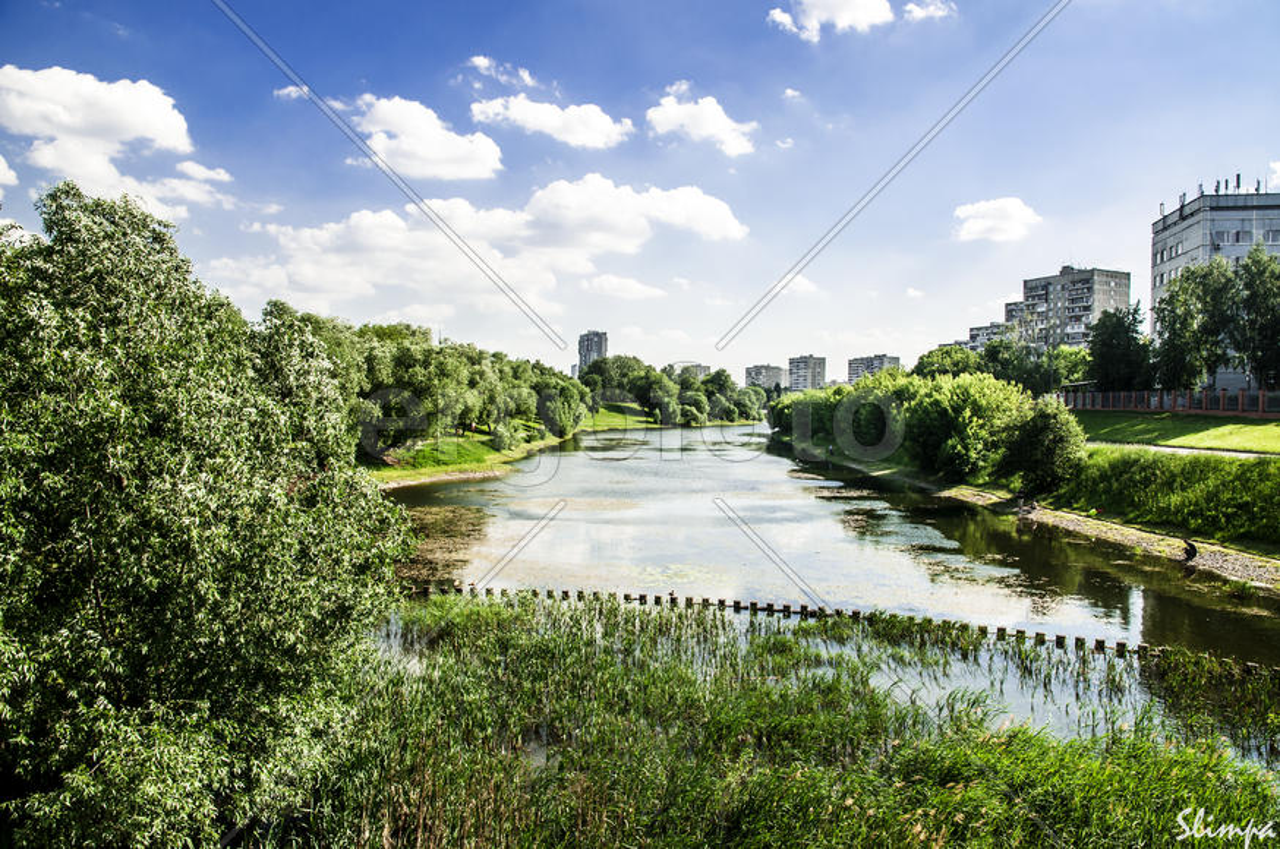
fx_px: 852
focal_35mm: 24
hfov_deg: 73.8
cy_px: 424
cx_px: 640
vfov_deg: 53.0
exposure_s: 1/250
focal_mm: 16
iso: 200
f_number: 10
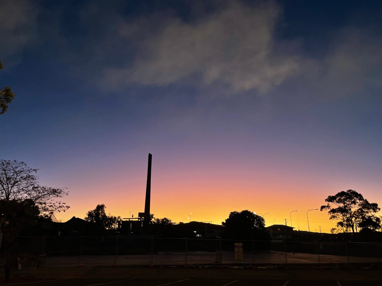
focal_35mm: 26
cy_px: 143
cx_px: 191
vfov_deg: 53.1
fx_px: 287
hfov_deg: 67.3
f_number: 1.6
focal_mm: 4.2
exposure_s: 1/100
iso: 64
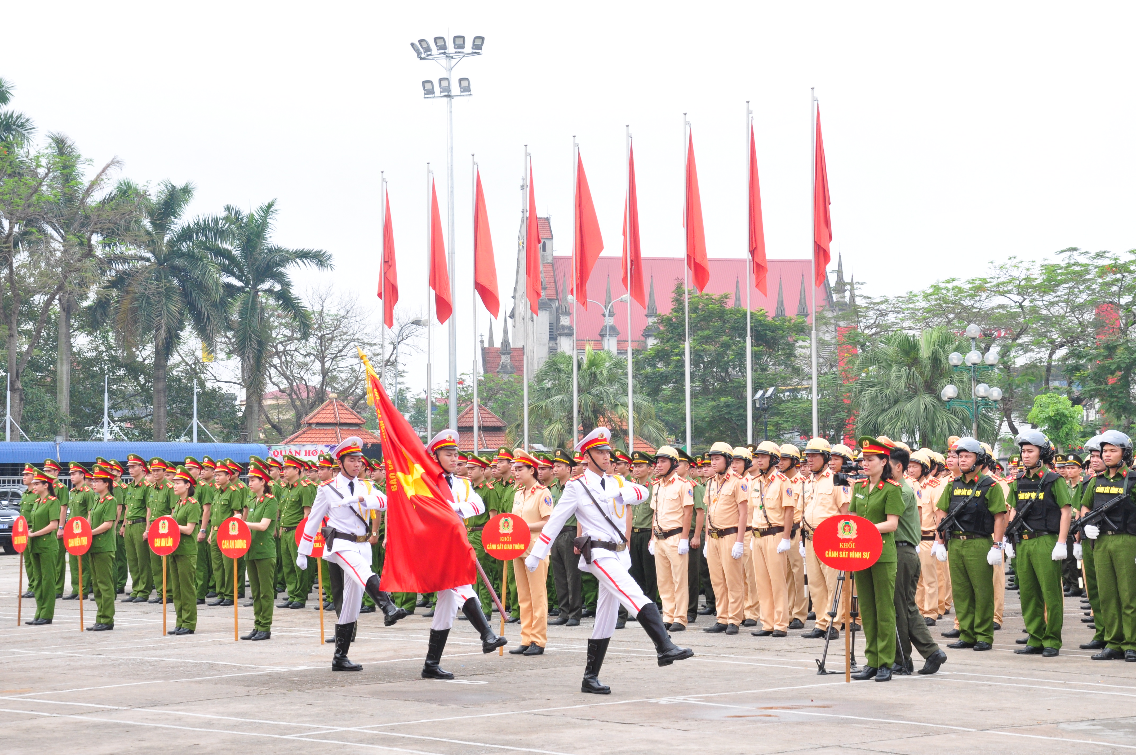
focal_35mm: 72
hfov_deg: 28.1
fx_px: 2269
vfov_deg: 18.9
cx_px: 568
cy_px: 378
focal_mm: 48
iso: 500
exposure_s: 1/200
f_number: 8
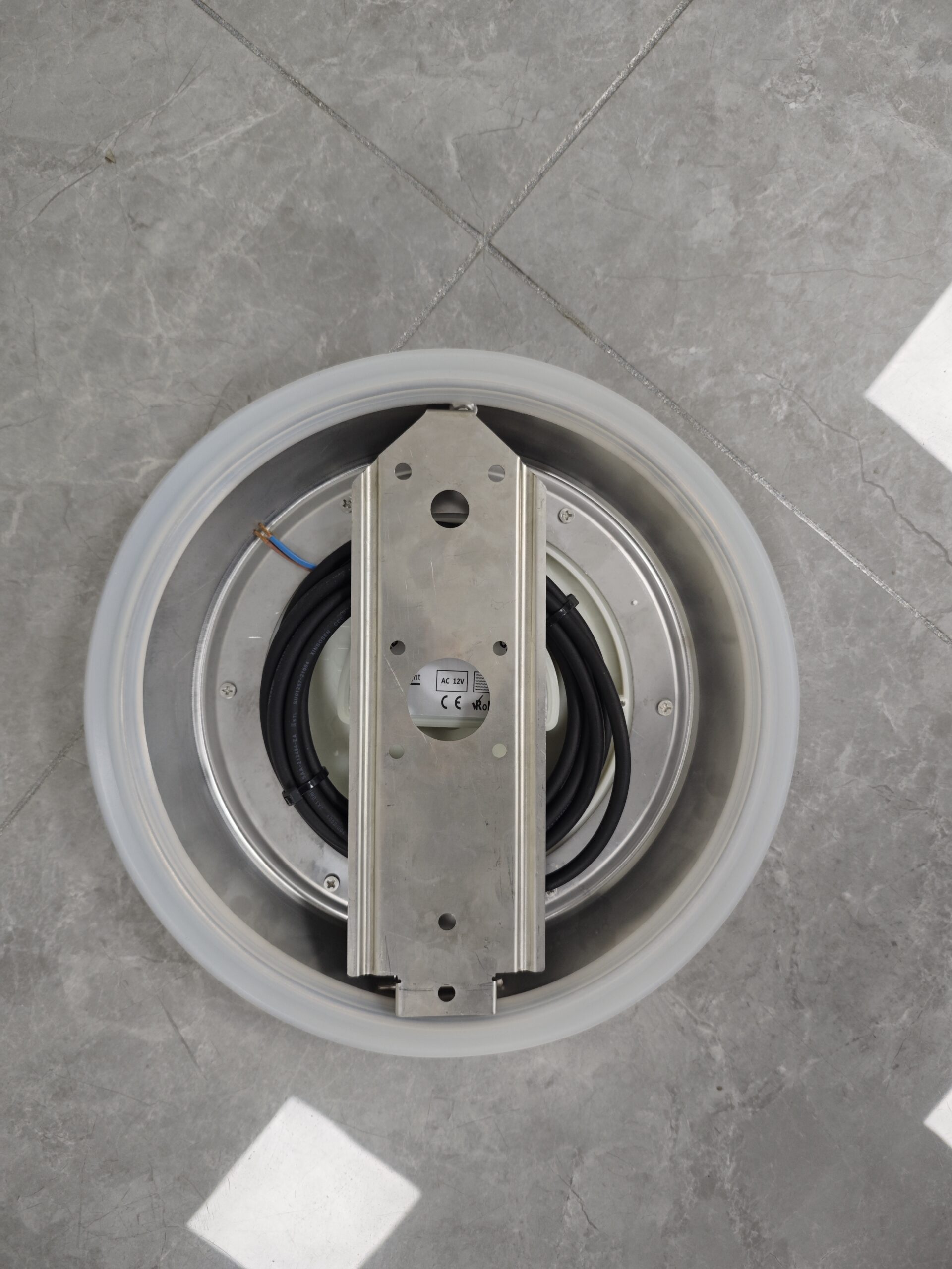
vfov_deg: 73.9
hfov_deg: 58.9
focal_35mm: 23
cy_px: 634
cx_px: 476
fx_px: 843
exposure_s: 1/100
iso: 200
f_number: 1.6
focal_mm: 6.55
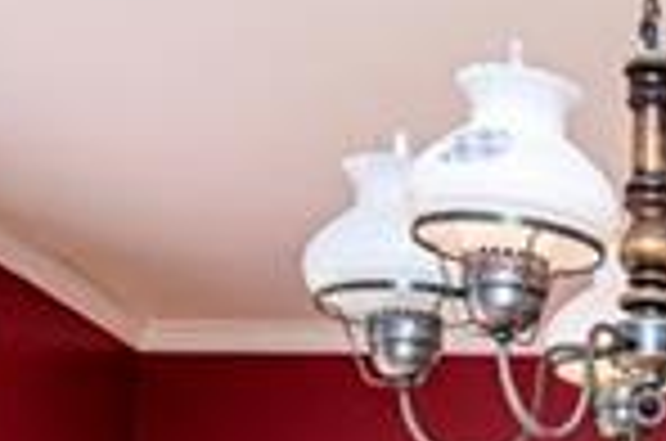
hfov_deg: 18.9
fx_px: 1791
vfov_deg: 12.6
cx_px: 954
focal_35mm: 97
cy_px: 839
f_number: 8
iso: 6400
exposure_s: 1/200
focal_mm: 14
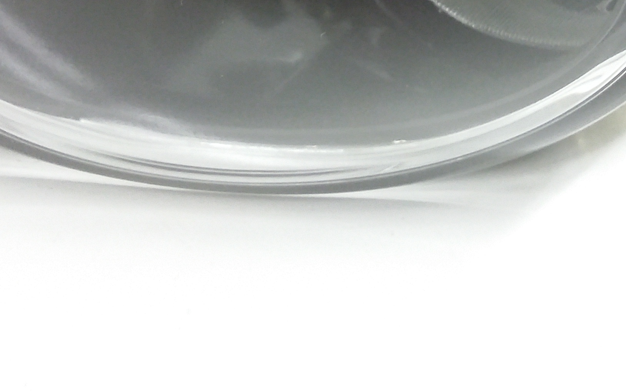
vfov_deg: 18.4
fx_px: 1160
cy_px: -39
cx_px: 381
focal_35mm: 68
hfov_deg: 30.1
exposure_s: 1/15
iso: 320
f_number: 2.4
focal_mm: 3.4
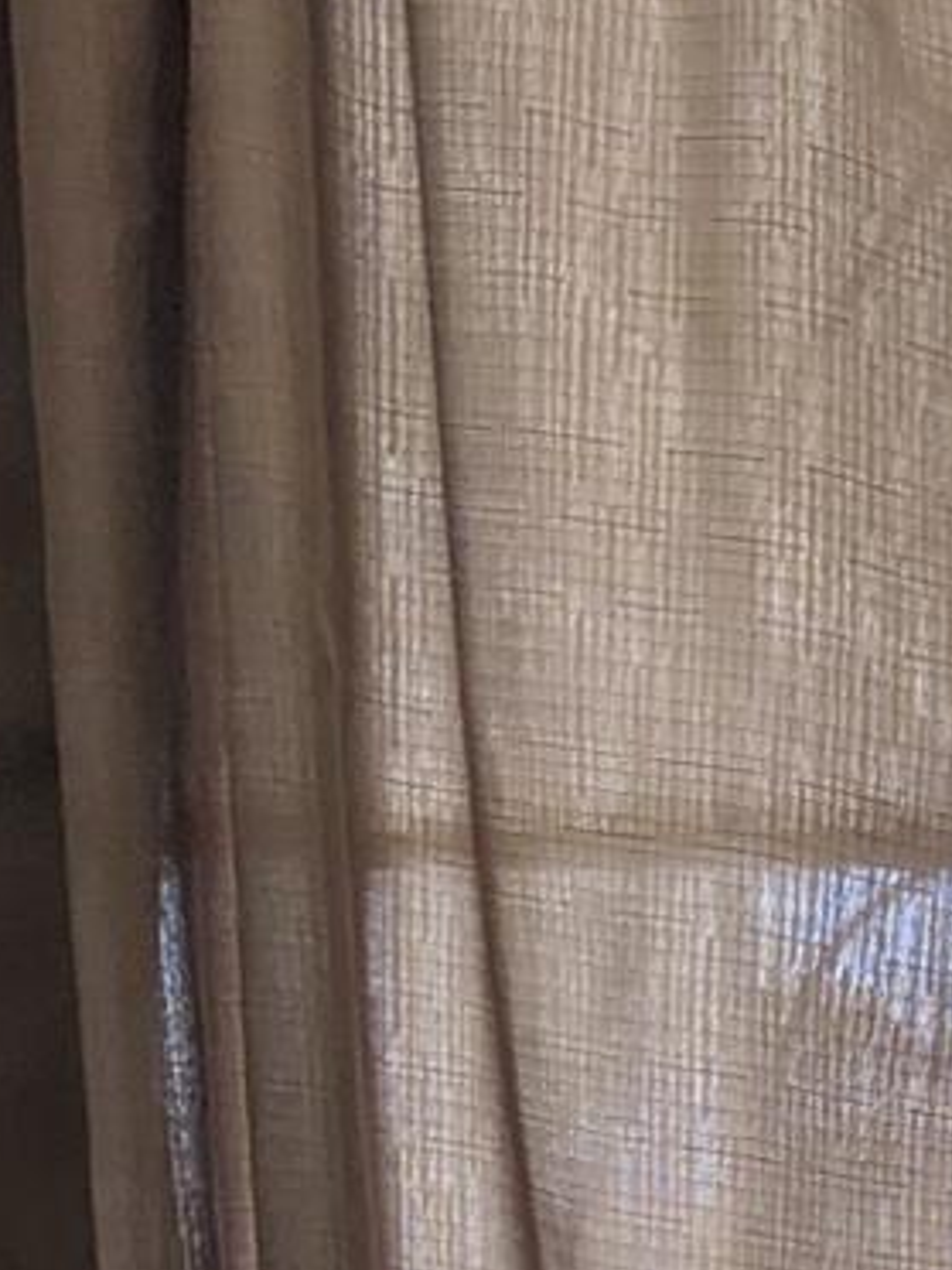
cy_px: 2083
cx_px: 1483
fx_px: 3997
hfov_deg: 12.8
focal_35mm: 109
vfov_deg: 16.0
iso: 60
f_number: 1.73
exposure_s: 1/385
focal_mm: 4.38
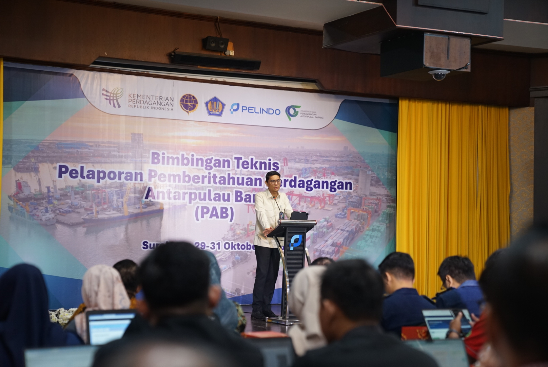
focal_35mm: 70
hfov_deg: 28.8
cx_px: 274
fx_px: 1066
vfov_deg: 19.5
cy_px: 184
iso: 1600
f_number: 2.8
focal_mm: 70
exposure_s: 1/125
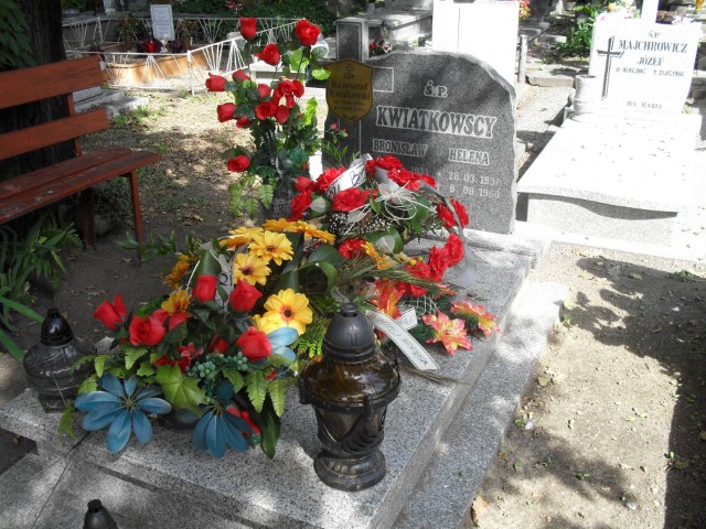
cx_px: 353
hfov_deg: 52.6
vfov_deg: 40.7
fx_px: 714
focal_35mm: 35
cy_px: 264
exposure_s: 1/250
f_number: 3.2
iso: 100
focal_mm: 6.3
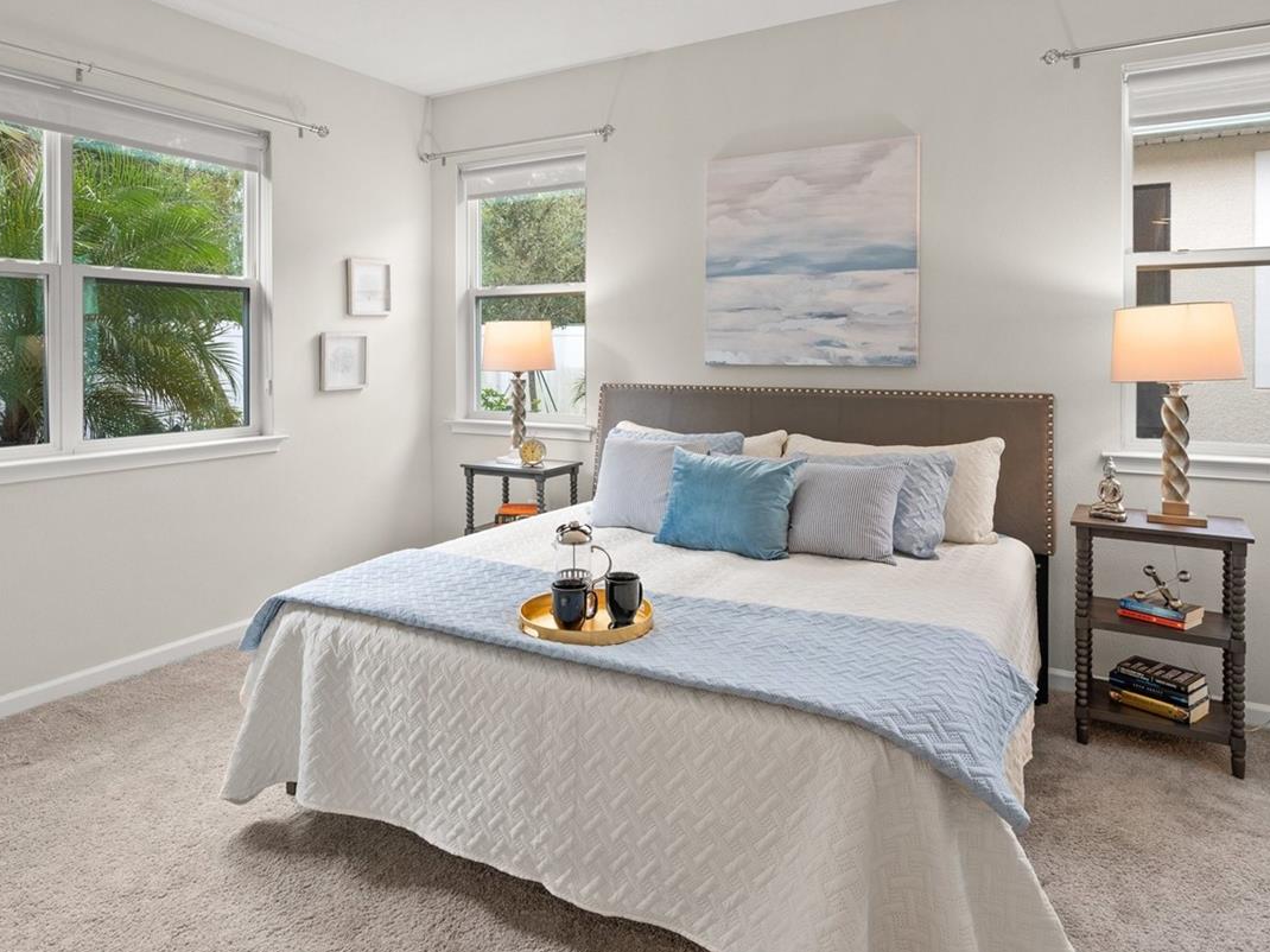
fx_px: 844
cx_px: 598
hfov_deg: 73.9
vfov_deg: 57.7
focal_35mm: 23
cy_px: 329
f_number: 6.3
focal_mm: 16
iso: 200
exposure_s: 1/4
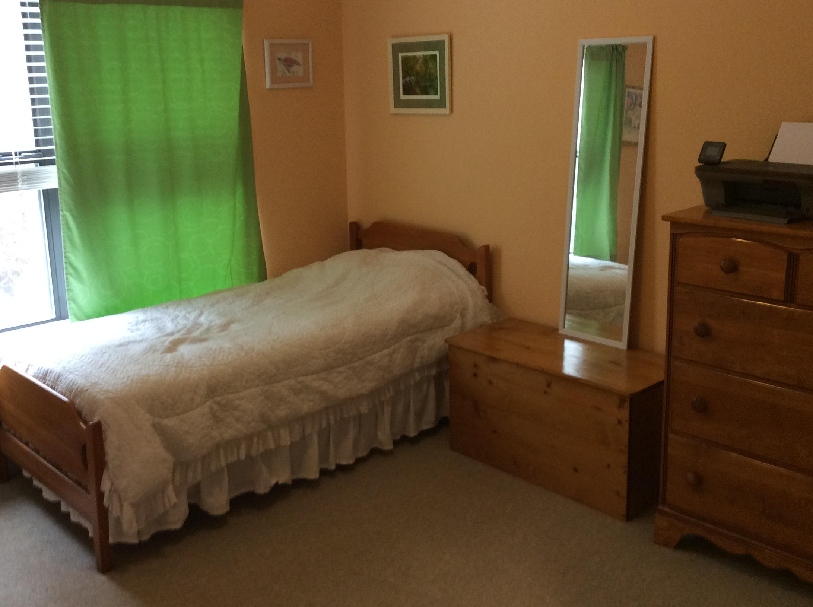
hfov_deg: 49.0
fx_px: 891
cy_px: 268
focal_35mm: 38
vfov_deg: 37.6
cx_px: 393
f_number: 2.4
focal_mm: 3.3
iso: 80
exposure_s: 1/24
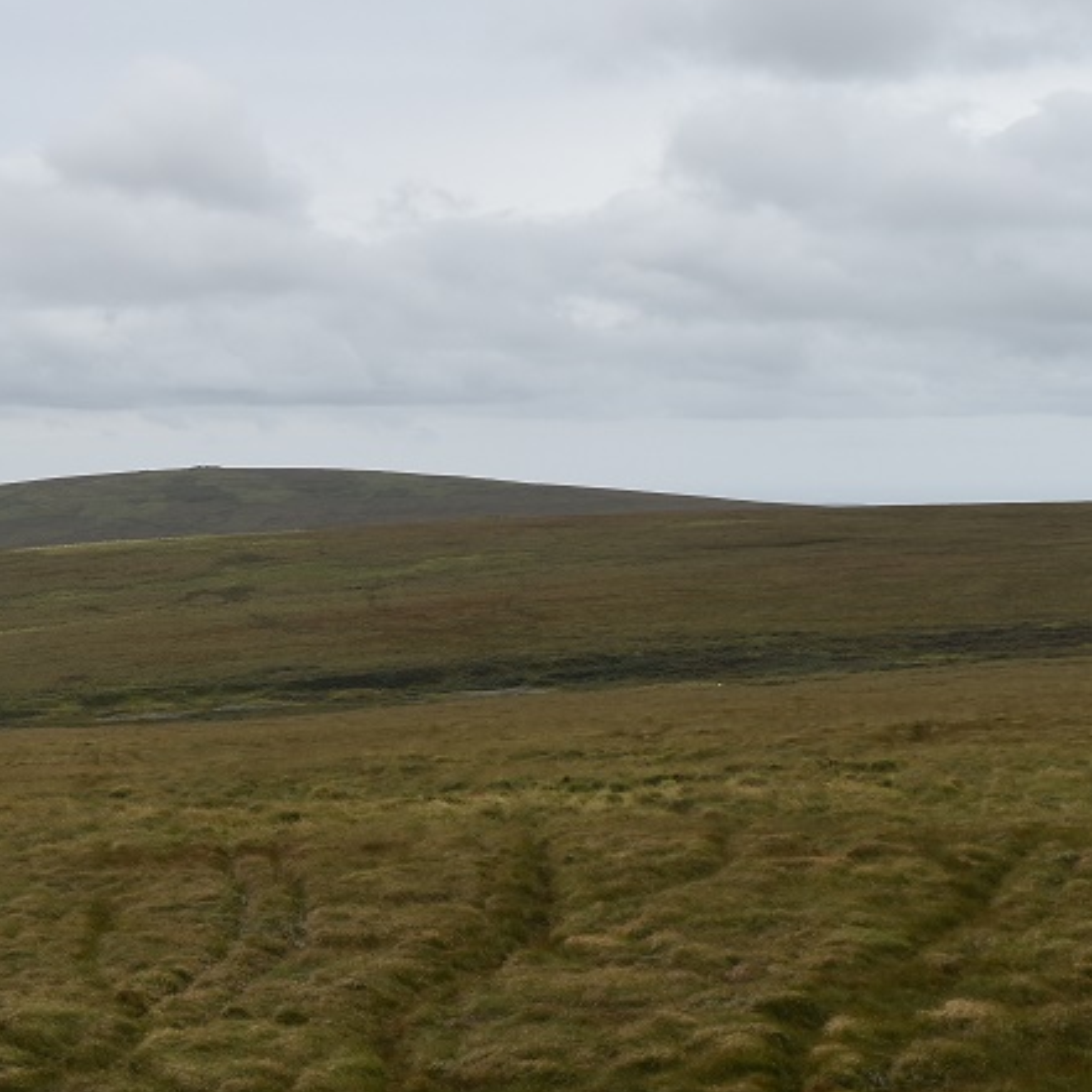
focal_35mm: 78
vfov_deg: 22.2
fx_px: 2784
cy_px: 446
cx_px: -233
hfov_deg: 20.7
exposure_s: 1/250
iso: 100
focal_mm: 18
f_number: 8
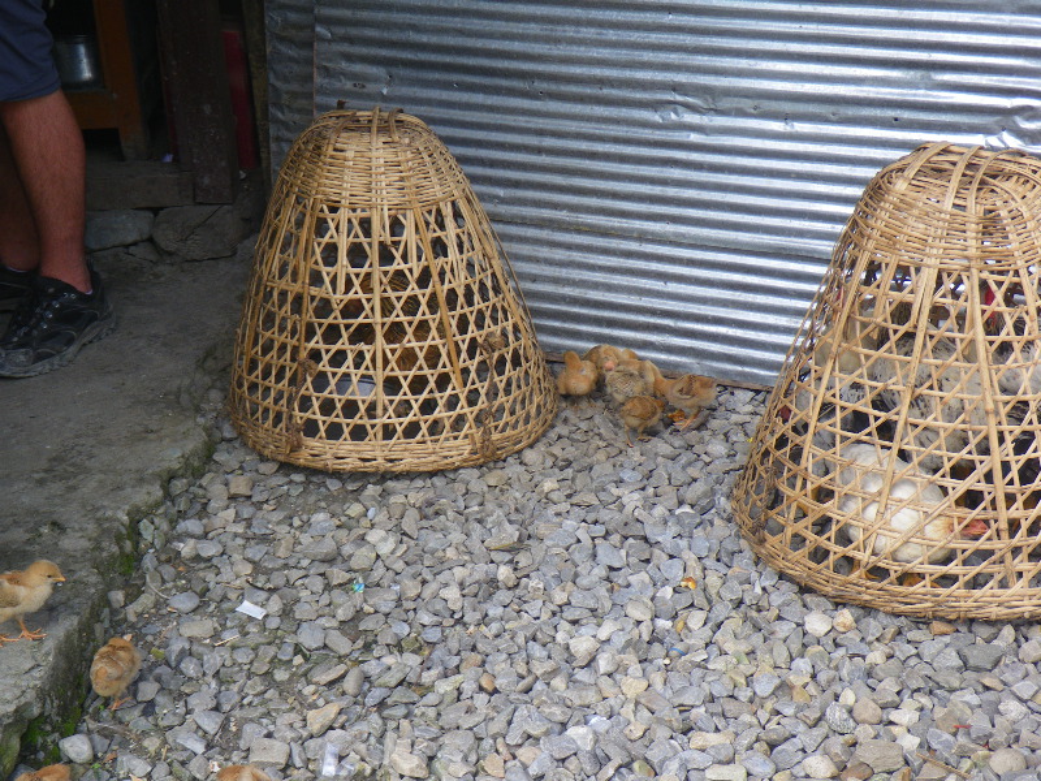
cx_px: 520
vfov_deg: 23.7
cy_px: 390
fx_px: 1865
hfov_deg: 31.2
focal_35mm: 62
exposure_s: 1/80
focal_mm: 11.1
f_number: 4.6
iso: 64
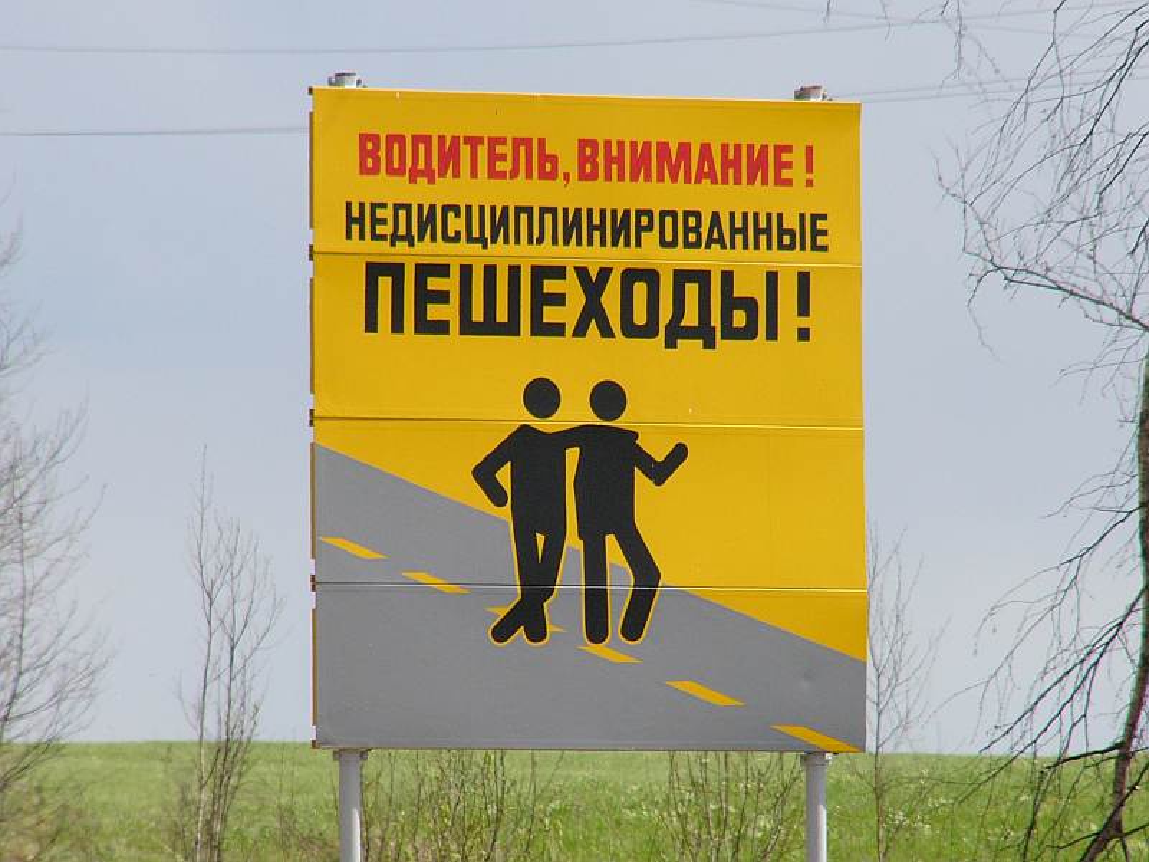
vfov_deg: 3.4
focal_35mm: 432
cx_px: 574
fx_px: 14339
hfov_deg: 4.6
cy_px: 431
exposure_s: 1/640
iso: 100
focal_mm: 72
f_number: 5.6
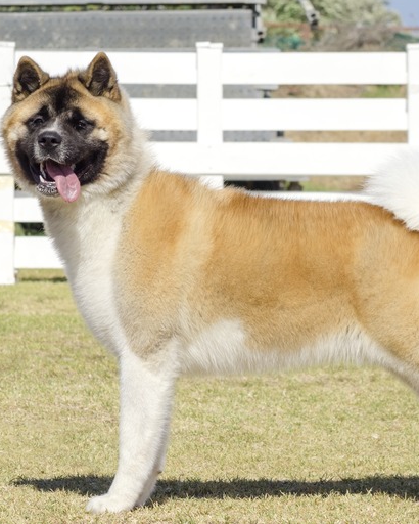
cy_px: 261
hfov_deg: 5.4
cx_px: 263
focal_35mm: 289
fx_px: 4473
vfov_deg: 6.7
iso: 100
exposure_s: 1/400
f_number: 14
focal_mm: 135
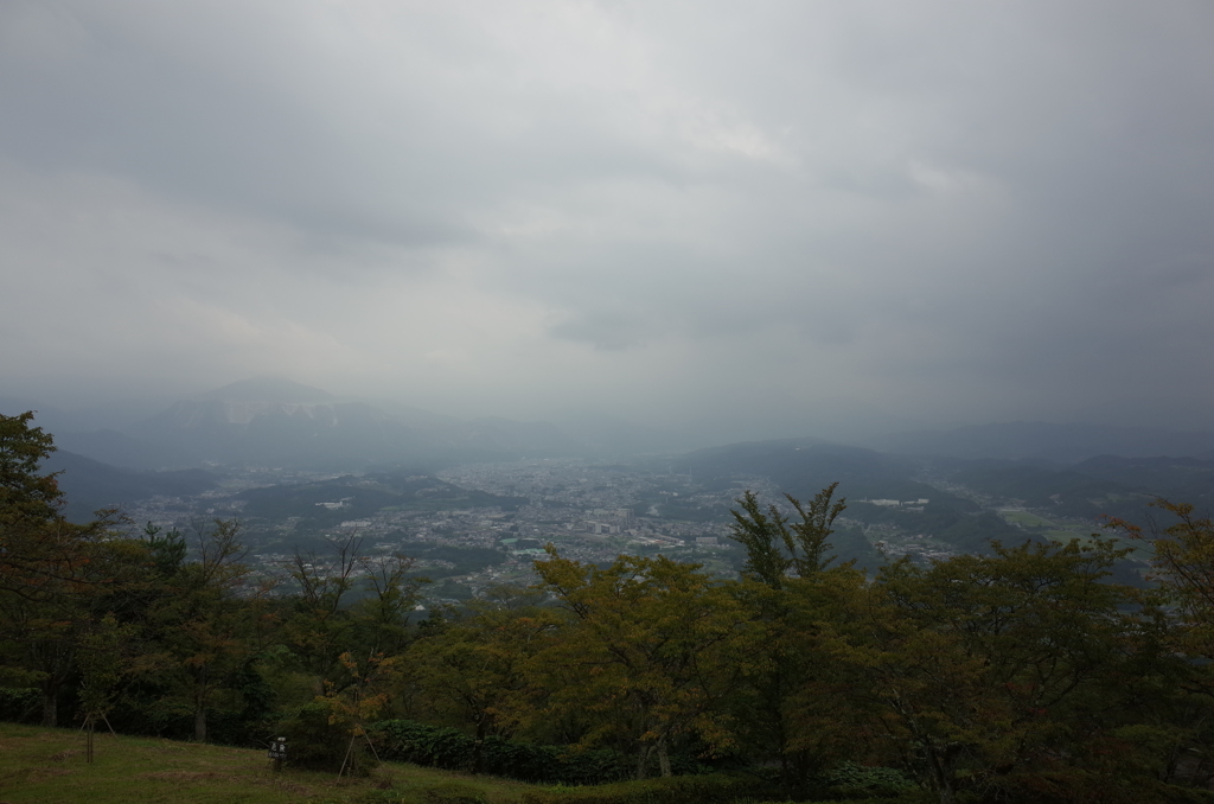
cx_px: 607
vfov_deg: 46.2
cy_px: 402
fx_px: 942
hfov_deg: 65.6
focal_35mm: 28
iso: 100
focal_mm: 18.3
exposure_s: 1/180
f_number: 4
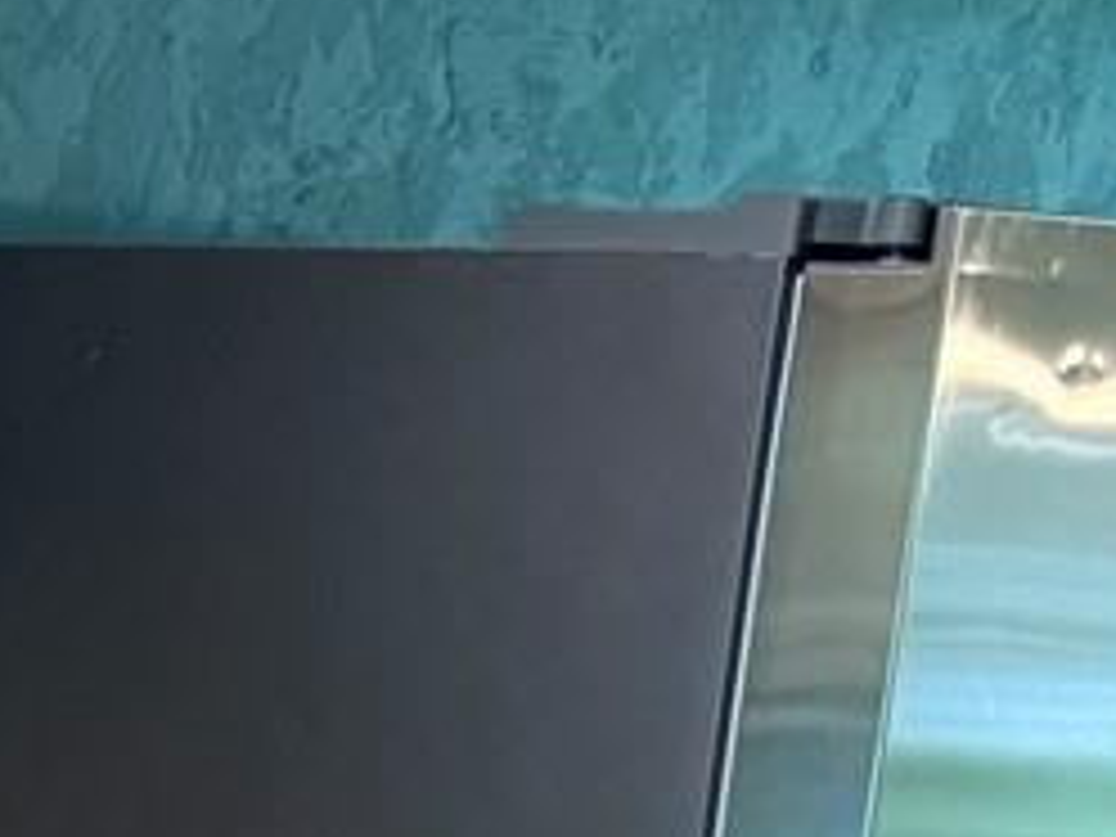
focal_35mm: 155
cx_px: -1994
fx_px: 4997
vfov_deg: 9.3
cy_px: 1260
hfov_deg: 10.1
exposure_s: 1/60
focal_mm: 6.76
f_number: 1.78
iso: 320
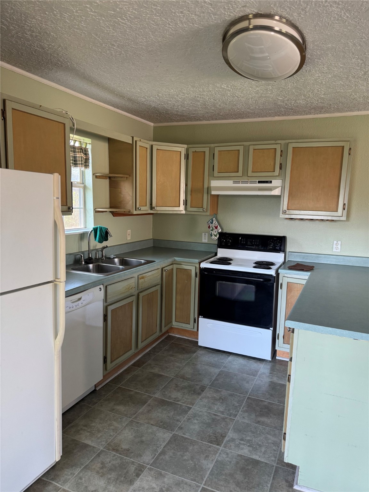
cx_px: 184
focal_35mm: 24
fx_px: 341
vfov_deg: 71.6
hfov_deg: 56.8
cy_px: 246
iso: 200
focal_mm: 6.76
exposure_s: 1/88
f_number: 1.78
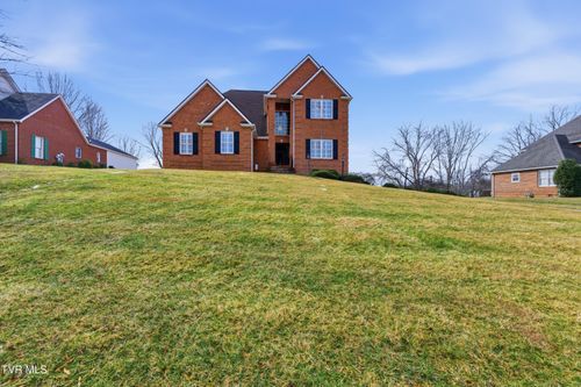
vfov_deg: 73.7
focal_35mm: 16
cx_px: 290
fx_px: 258
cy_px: 194
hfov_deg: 96.8
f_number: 8
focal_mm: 16
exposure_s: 1/4000
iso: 400
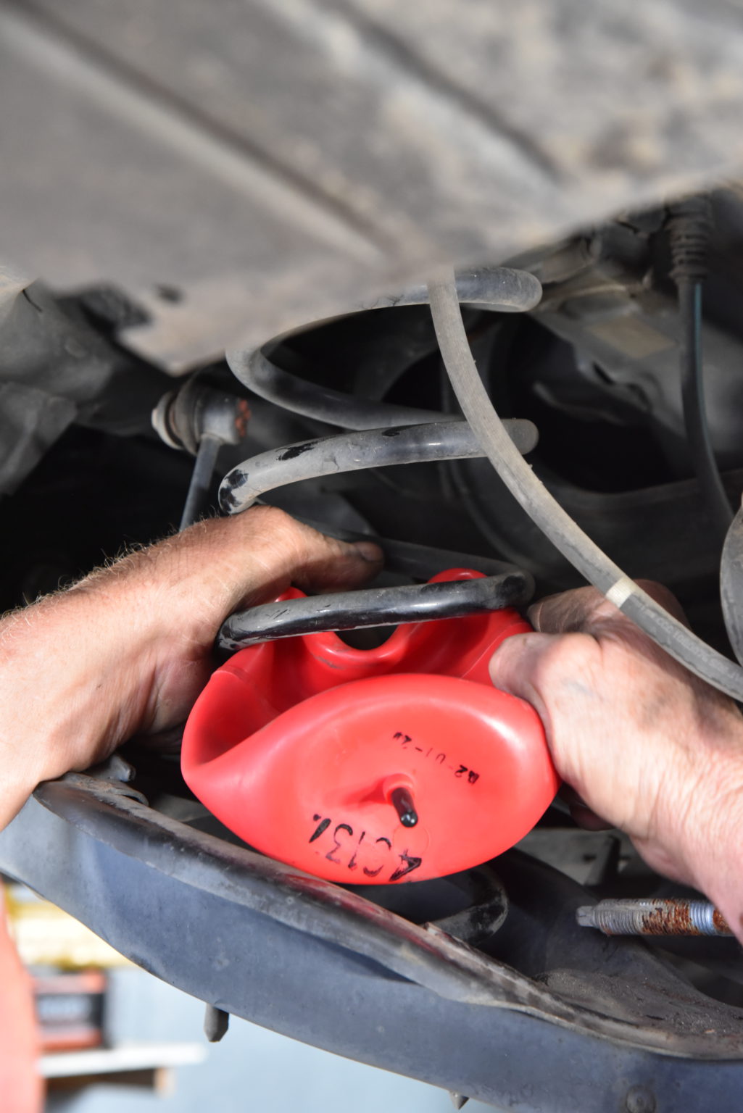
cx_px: 372
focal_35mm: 70
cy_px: 556
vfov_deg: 28.8
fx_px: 2165
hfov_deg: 19.5
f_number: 8
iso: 3200
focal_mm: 70
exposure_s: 1/80
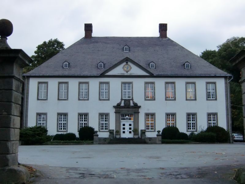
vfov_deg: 30.9
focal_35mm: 47
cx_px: 122
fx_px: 333
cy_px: 92
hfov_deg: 40.4
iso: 400
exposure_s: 1/25
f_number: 4
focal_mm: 8.4
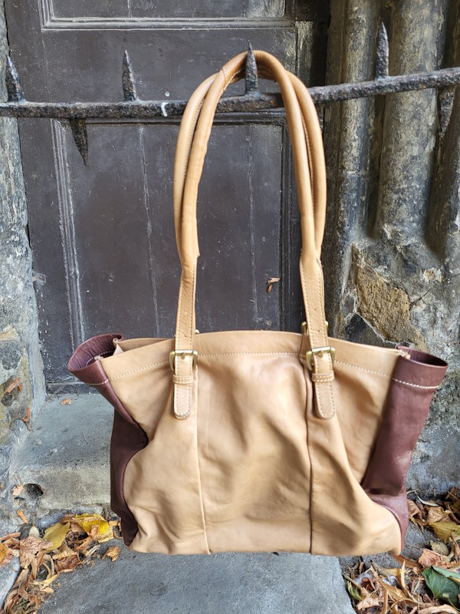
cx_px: 230
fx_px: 461
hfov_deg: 53.1
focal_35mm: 26
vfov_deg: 67.3
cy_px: 307
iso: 125
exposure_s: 1/100
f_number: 1.8
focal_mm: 5.4
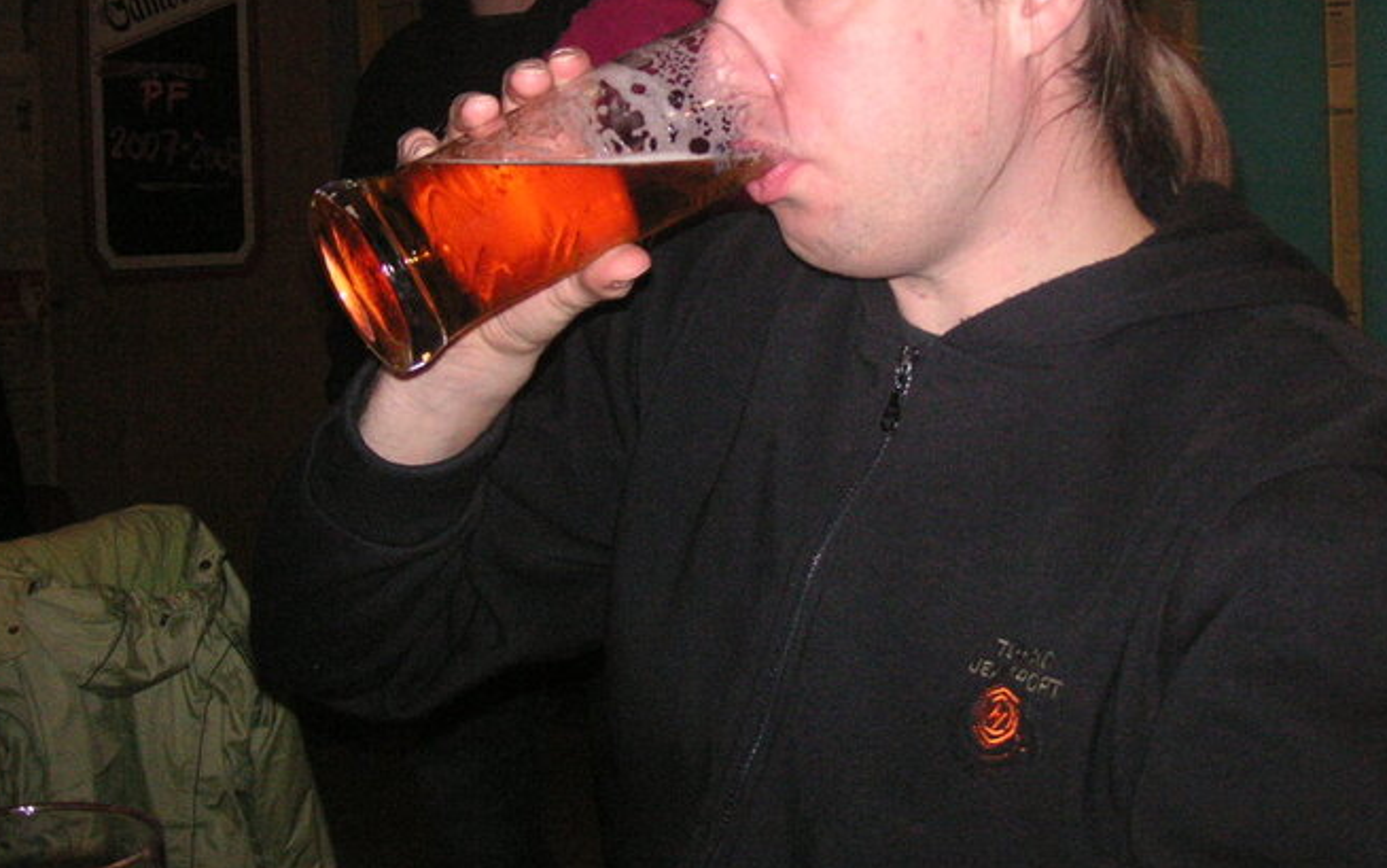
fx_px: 1815
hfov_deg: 41.7
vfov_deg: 26.7
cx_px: 821
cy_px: 270
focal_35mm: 48
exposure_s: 1/45
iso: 160
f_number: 2.8
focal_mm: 6.1
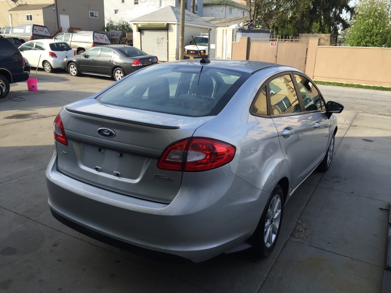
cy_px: 146
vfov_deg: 48.2
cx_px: 196
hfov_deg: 61.7
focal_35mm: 29
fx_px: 328
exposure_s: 1/608
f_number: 2.2
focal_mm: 4.15
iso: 32
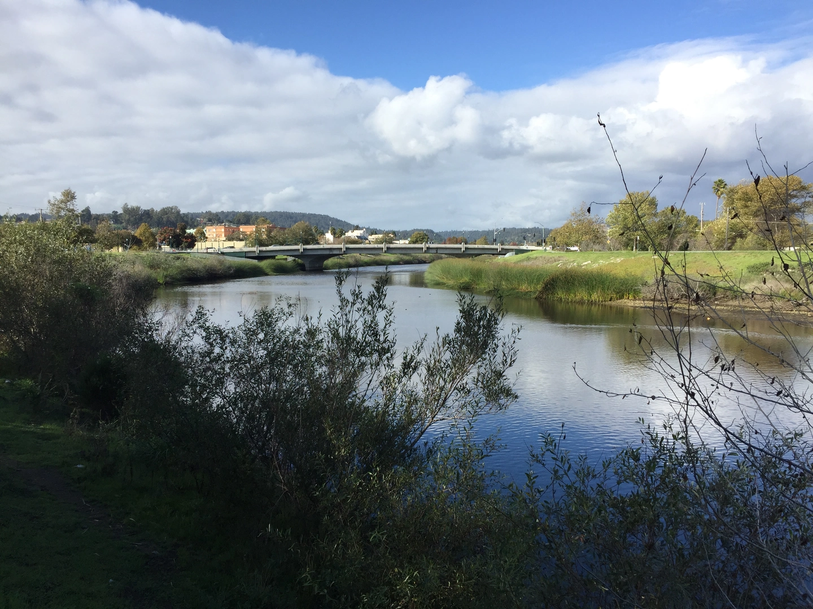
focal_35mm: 29
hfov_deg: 61.7
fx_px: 681
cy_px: 304
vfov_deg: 48.2
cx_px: 406
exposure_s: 1/1522
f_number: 2.2
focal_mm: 4.15
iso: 32
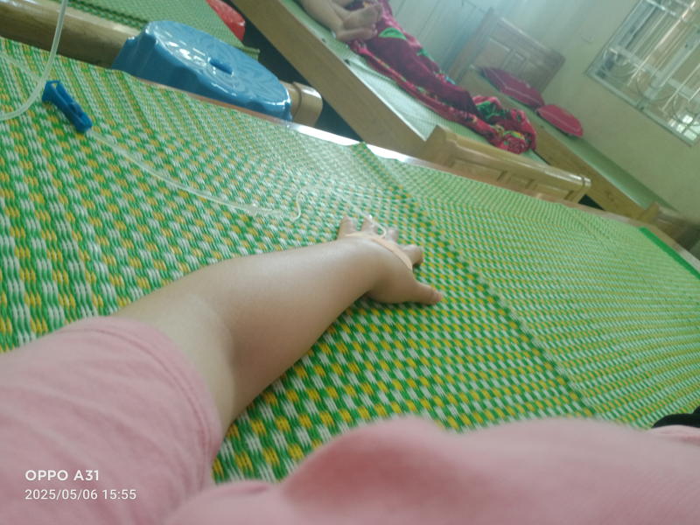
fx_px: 566
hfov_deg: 63.4
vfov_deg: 49.7
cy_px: 262
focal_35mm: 28
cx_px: 350
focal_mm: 4.05
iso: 289
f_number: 1.8
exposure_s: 1/33.3
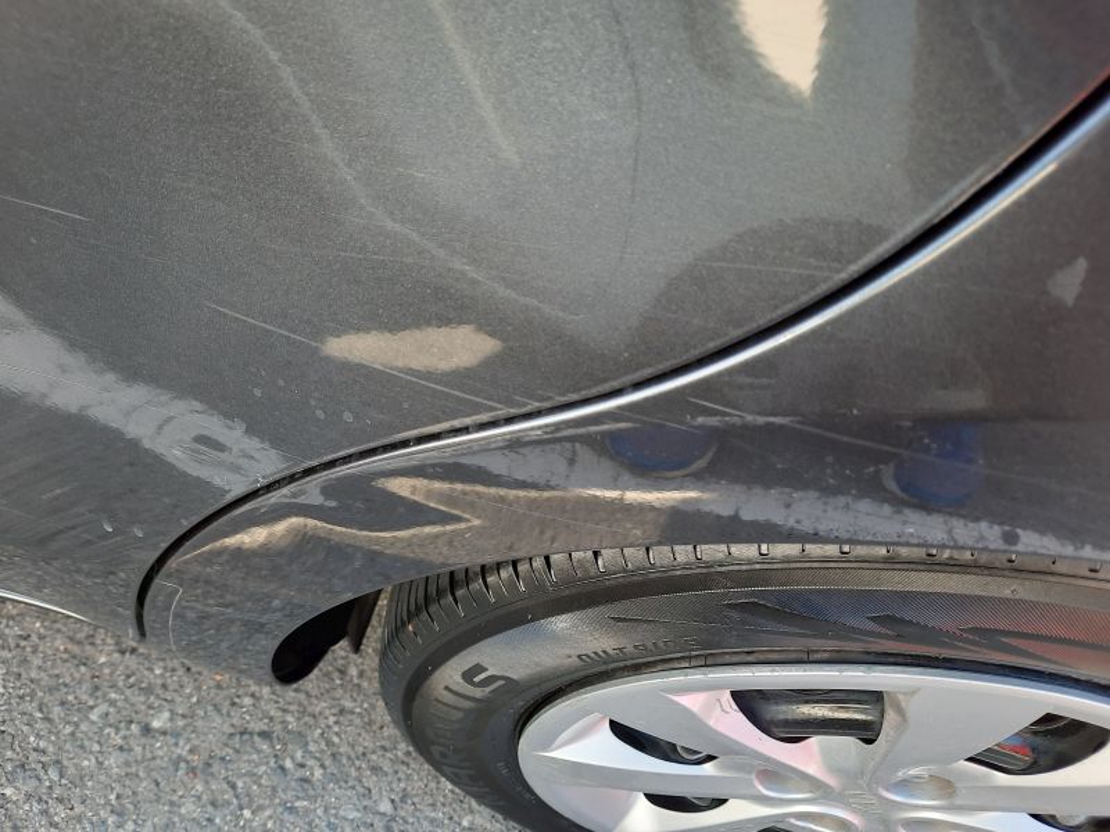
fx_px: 802
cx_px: 555
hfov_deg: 69.4
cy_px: 416
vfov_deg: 54.9
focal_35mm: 25
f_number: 2
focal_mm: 4.6
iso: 50
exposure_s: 1/50
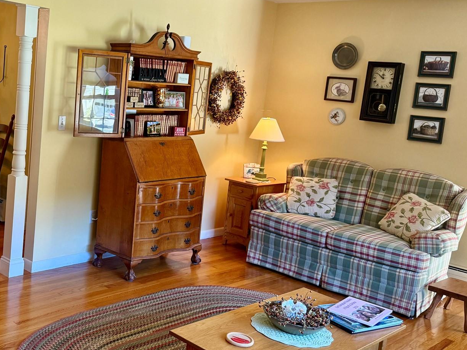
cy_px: 156
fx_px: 539
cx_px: 86
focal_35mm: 40
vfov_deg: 35.9
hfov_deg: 44.3
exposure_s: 1/60
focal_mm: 6.76
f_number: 1.78
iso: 250
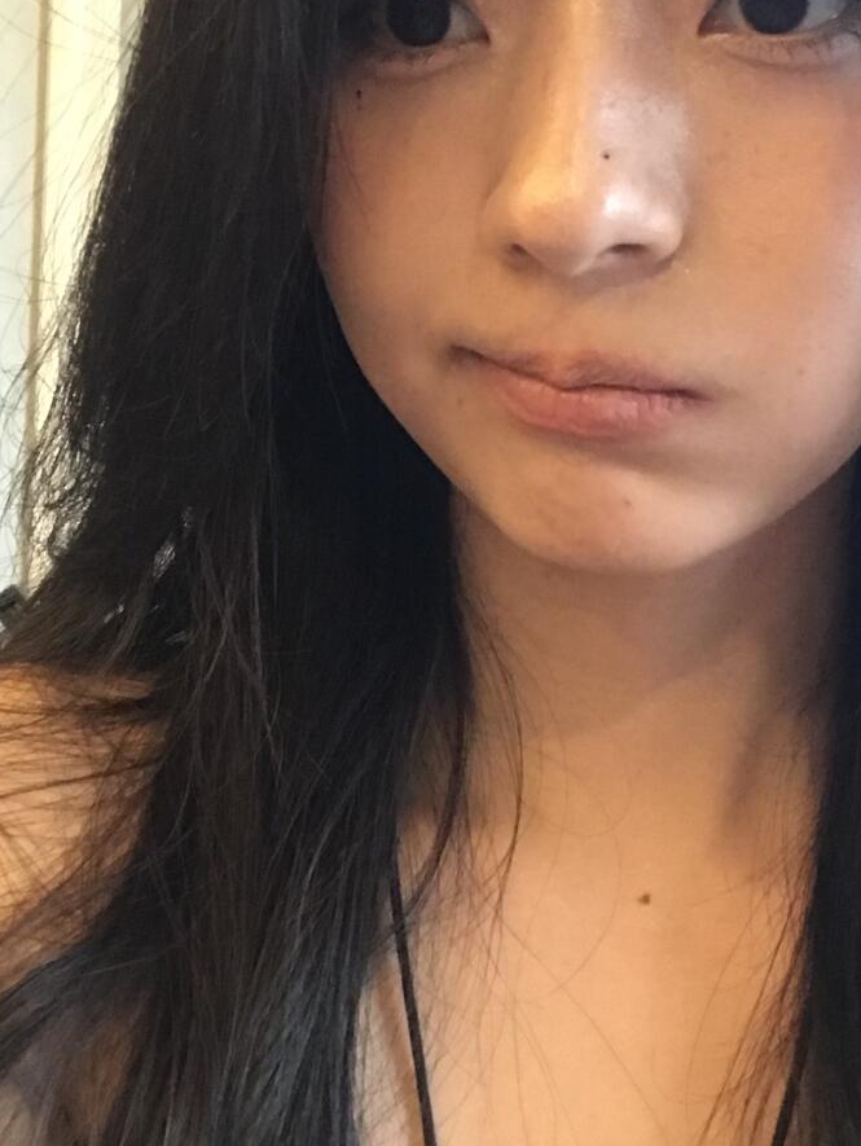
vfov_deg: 36.6
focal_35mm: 52
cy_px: 420
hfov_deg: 27.8
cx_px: 606
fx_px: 1722
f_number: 2.2
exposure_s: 1/17
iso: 250
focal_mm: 2.87
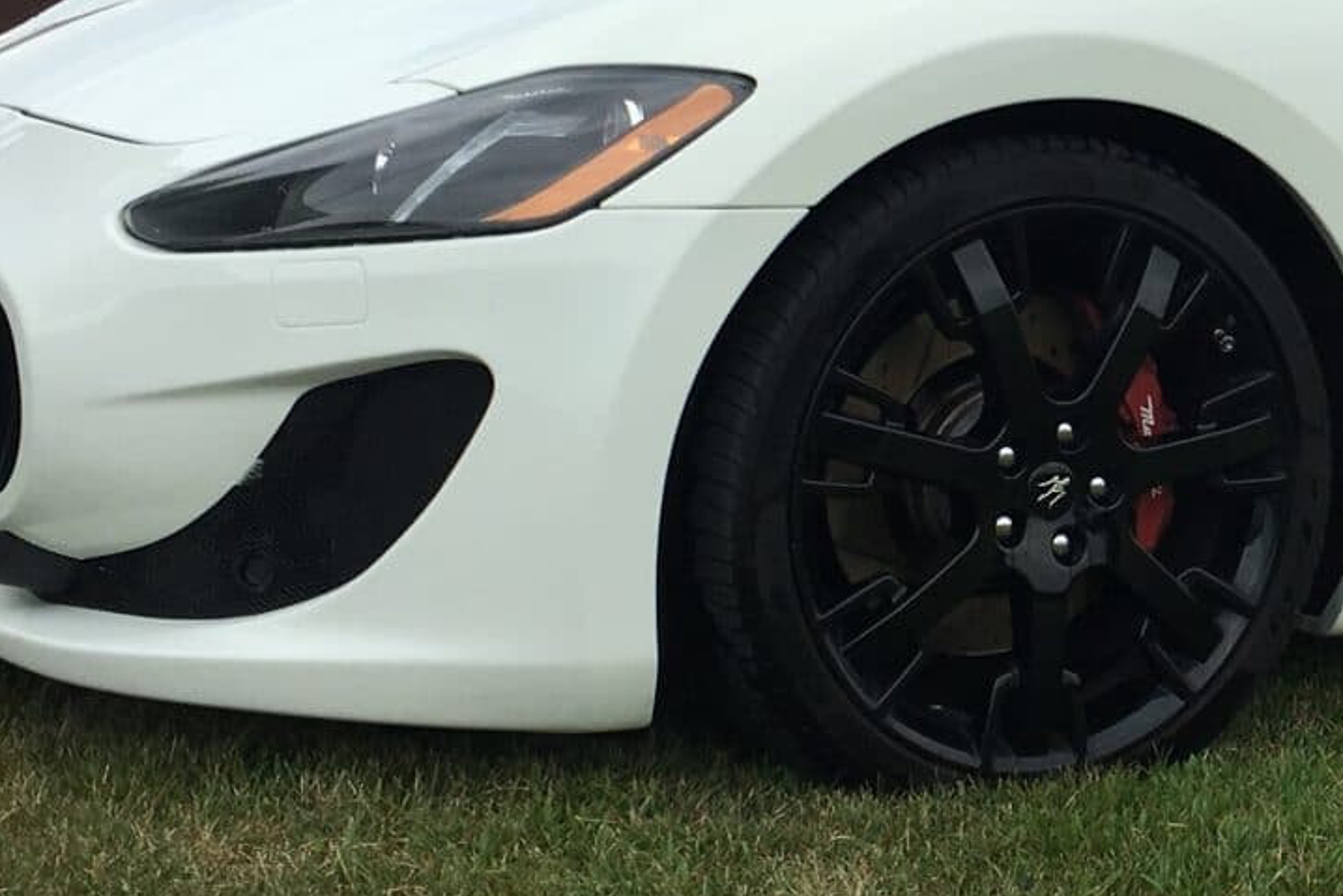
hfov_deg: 22.9
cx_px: 1281
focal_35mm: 86
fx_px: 3209
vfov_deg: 15.8
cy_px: 224
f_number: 2.2
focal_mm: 4.15
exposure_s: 1/810
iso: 25
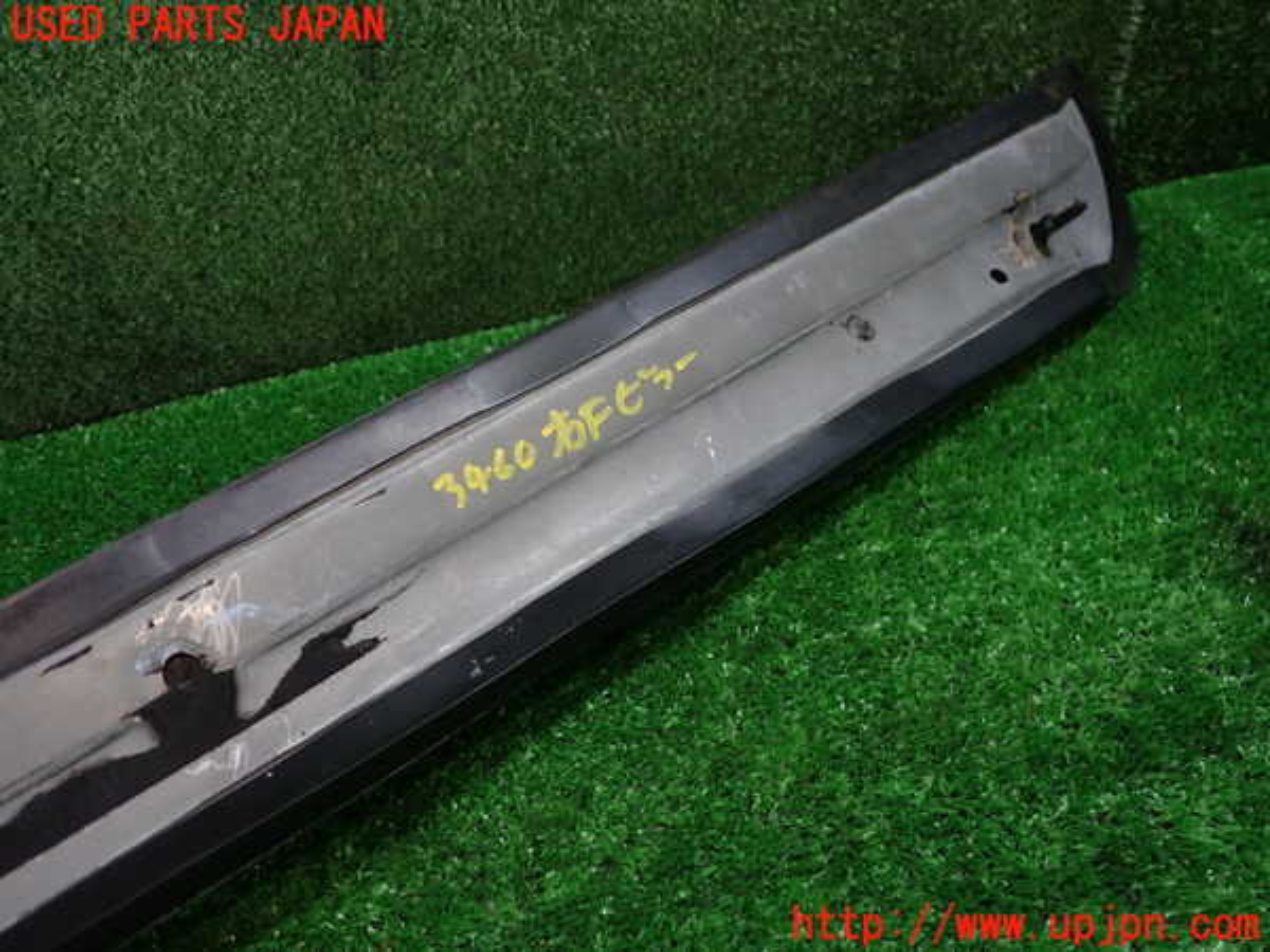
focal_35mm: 30
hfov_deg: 60.0
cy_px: 476
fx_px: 1101
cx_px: 635
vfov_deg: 46.8
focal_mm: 5.4
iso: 200
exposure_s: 1/50
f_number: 2.3
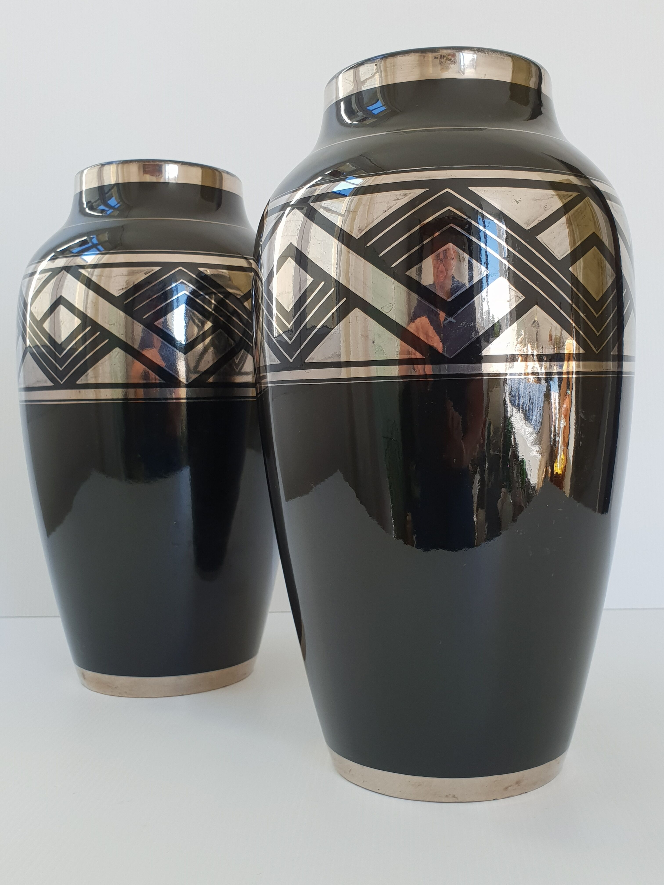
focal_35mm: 26
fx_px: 665
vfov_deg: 67.3
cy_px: 442
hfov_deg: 53.1
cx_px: 332
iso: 80
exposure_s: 1/100
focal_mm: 4.3
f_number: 2.4
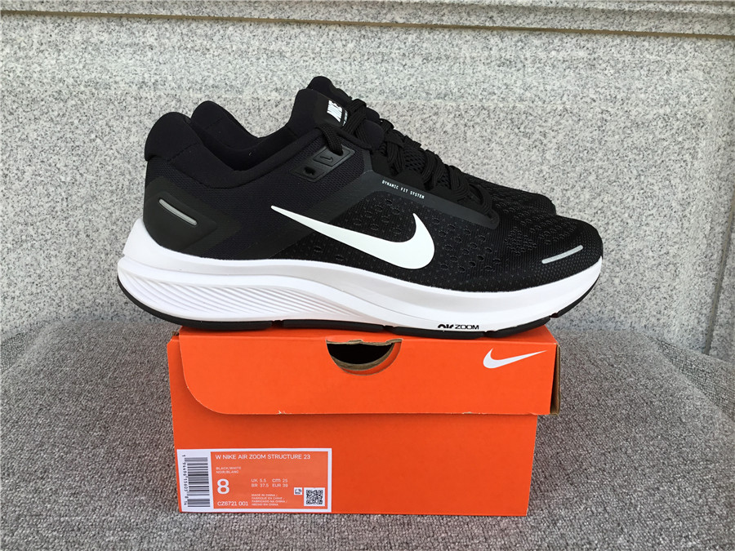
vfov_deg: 45.4
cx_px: 368
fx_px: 658
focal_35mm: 31
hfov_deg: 58.4
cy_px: 276
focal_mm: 3.3
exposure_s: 1/350
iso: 25
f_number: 2.4
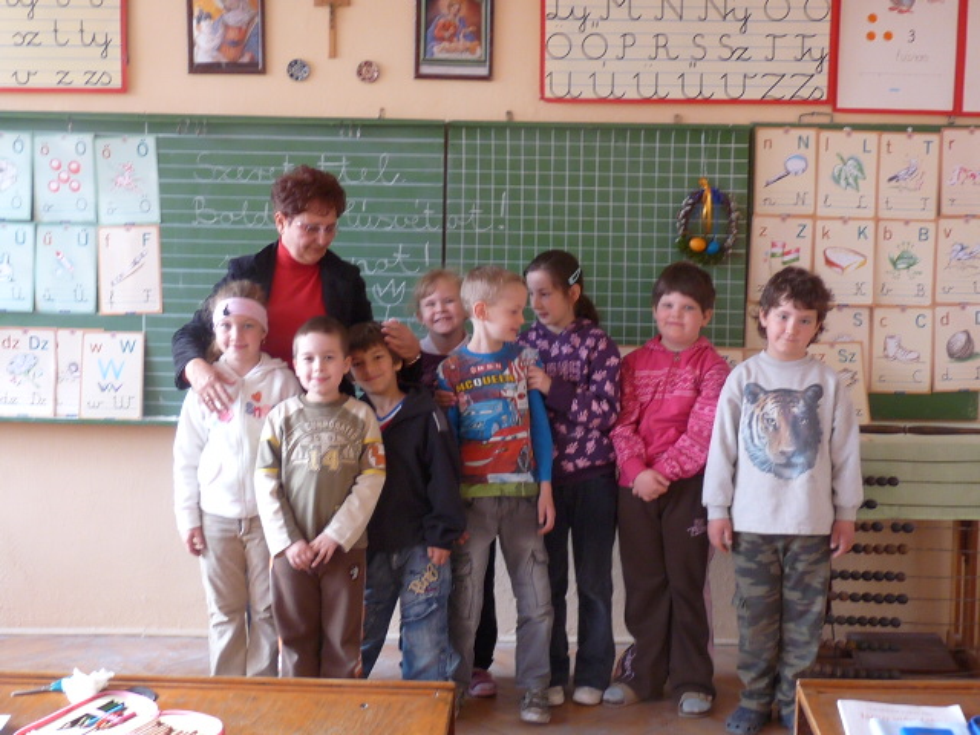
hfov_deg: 38.9
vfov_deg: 29.7
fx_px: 1387
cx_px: 490
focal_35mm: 49
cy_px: 368
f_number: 2.8
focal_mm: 4.8
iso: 100
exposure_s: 1/30
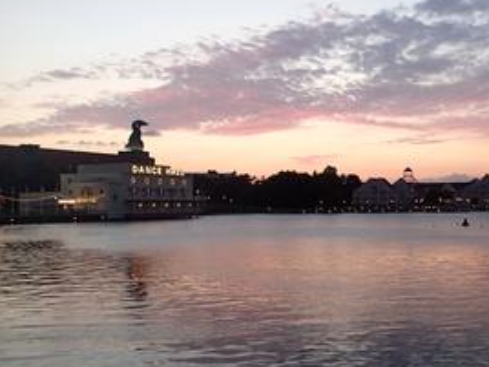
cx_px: 290
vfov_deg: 34.3
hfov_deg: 44.6
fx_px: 593
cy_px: 172
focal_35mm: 42
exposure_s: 1/60
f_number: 2
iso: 125
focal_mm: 4.5
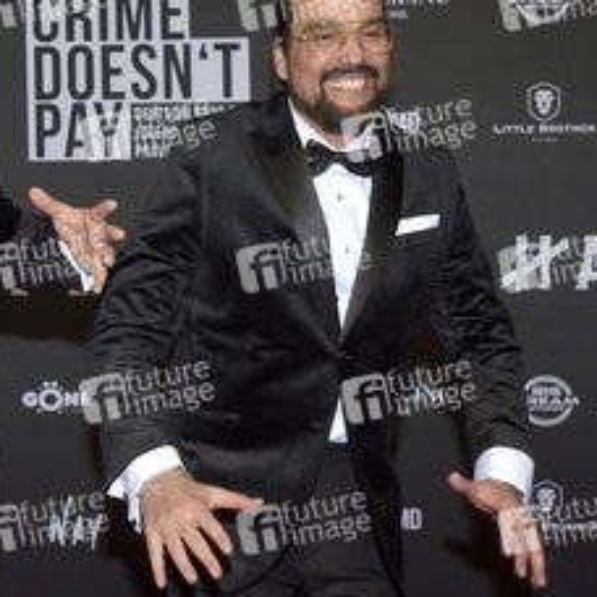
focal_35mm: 52
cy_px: 327
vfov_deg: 32.8
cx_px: 77
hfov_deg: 31.5
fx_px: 1015
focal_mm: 31
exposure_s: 1/200
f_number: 5.6
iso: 500
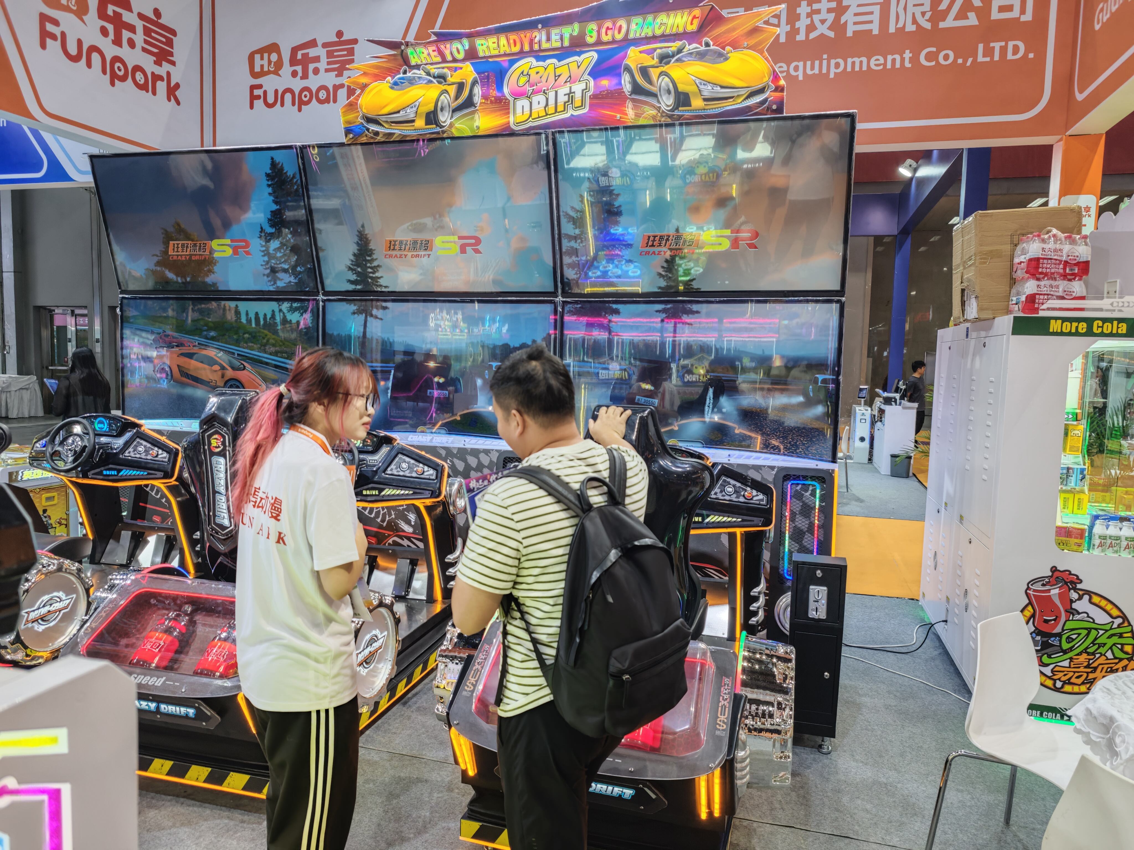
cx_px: 567
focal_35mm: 23
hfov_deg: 73.9
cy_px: 425
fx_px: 753
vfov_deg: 58.9
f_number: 1.44
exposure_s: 1/100
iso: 64
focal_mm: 6.68
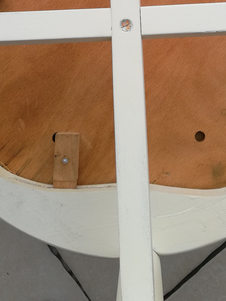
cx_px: 131
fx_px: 522
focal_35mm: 60
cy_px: -44
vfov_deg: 28.6
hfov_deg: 24.4
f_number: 2.2
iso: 50
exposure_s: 1/208
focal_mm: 3.81
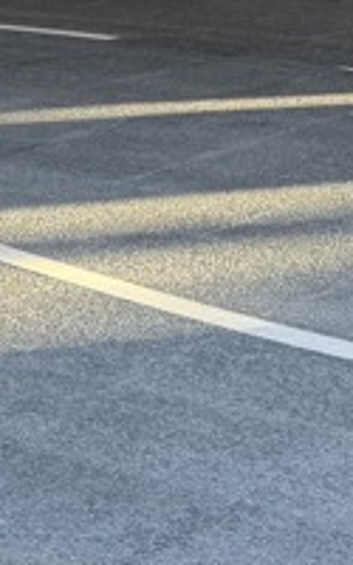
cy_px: 121
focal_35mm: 130
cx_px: -443
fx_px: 2001
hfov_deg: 9.2
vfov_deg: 16.0
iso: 64
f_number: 1.78
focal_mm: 6.76
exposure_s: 1/149
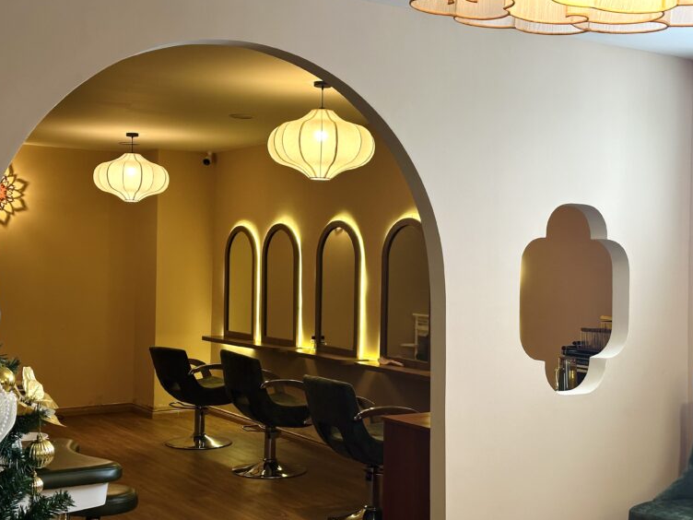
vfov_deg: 29.7
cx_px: 346
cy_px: 256
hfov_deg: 38.9
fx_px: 981
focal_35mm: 49
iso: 200
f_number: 1.78
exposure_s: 1/50
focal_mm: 6.86
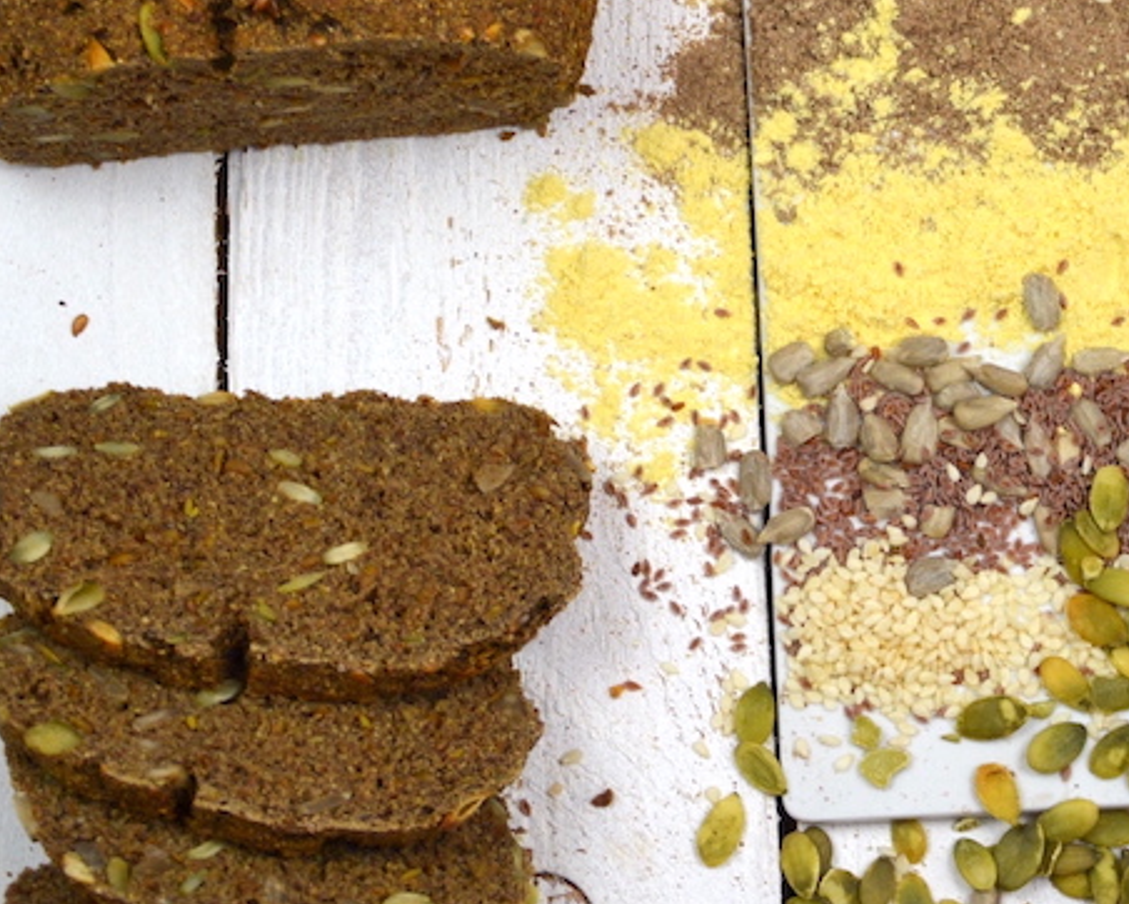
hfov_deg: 13.5
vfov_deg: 10.9
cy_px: 265
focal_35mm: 142
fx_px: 4747
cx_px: 792
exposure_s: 1/60
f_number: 4.5
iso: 400
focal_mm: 38
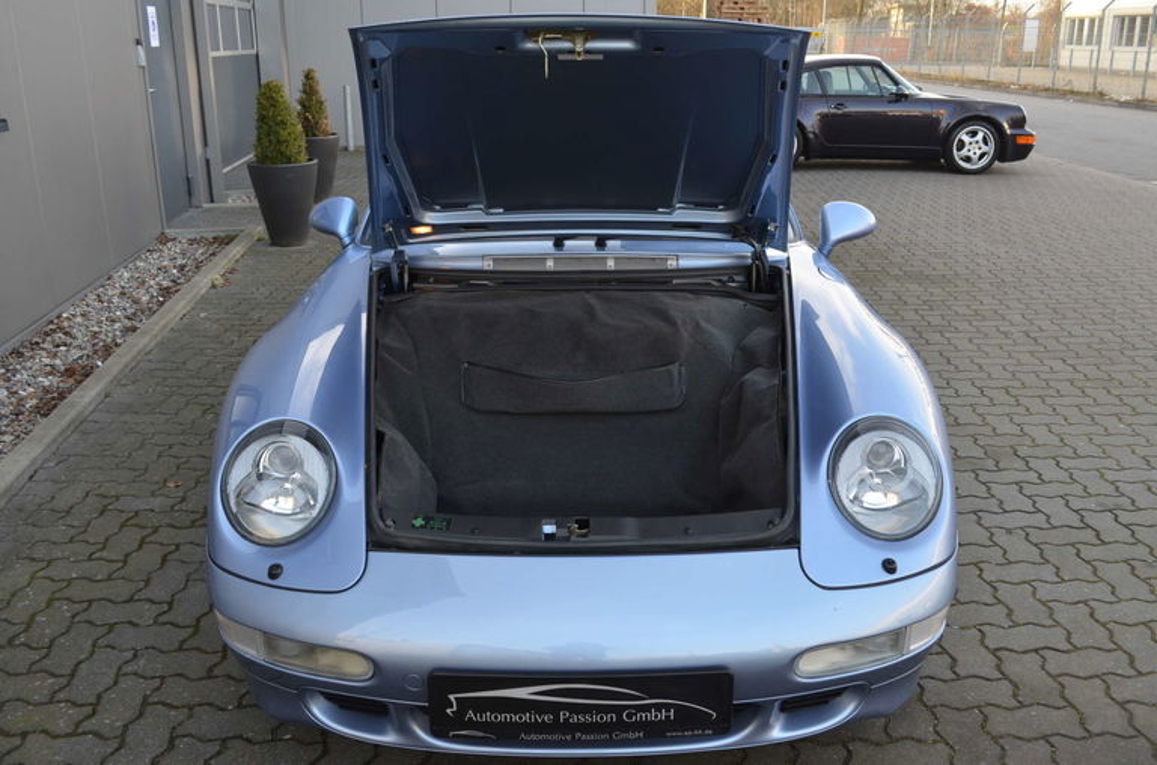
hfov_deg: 57.3
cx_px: 578
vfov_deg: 39.8
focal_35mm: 33
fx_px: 1058
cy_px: 382
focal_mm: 22
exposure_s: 1/100
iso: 400
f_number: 5
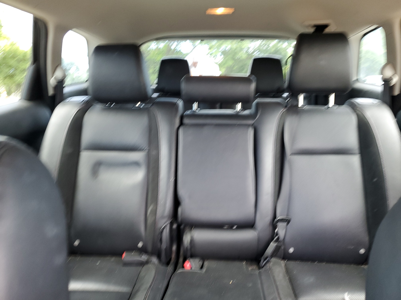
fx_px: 301
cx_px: 200
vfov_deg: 53.1
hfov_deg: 67.3
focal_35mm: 26
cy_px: 150
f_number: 1.5
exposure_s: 1/60.2
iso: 86
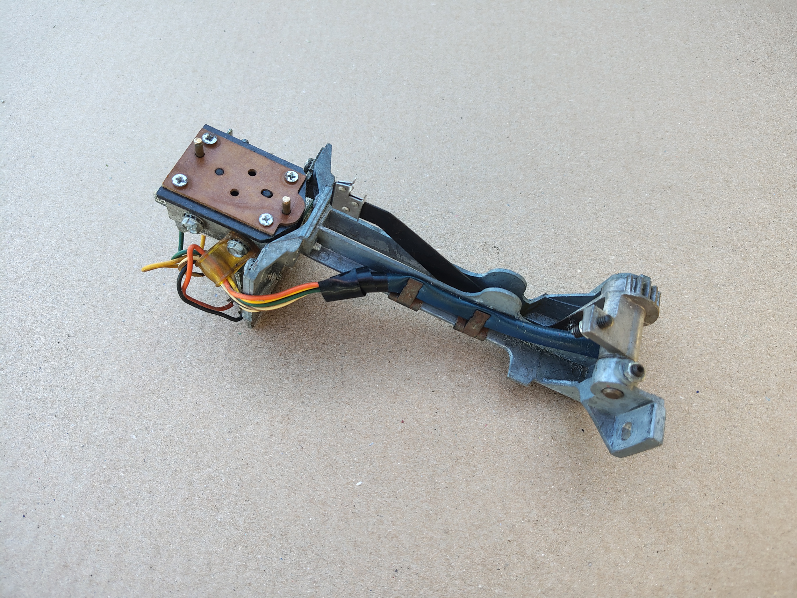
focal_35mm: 24
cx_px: 398
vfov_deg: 56.8
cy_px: 299
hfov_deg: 71.6
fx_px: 553
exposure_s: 1/160
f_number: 1.8
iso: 100
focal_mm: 5.56
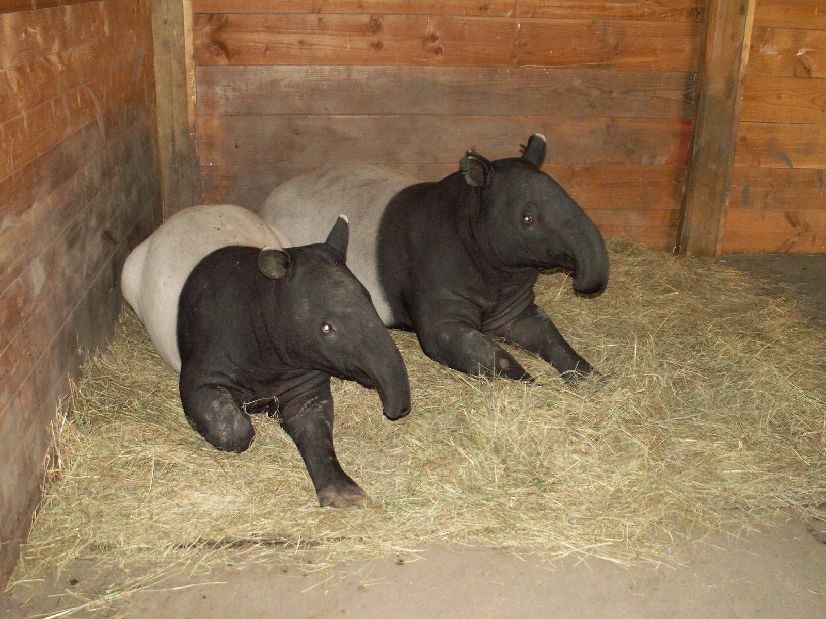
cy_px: 310
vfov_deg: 40.7
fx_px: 835
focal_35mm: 35
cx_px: 413
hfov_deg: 52.6
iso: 160
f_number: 2.8
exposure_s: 1/40
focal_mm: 5.86
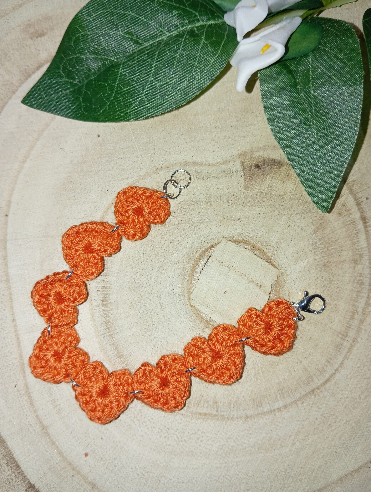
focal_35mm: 28
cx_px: 186
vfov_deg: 63.4
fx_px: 399
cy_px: 246
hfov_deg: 49.9
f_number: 1.8
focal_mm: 4.22
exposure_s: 1/50
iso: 111
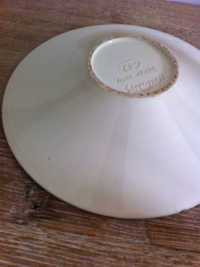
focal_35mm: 35
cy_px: 134
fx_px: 270
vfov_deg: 52.7
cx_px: 100
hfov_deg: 40.6
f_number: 2.8
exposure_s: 1/15
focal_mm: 3.85
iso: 100
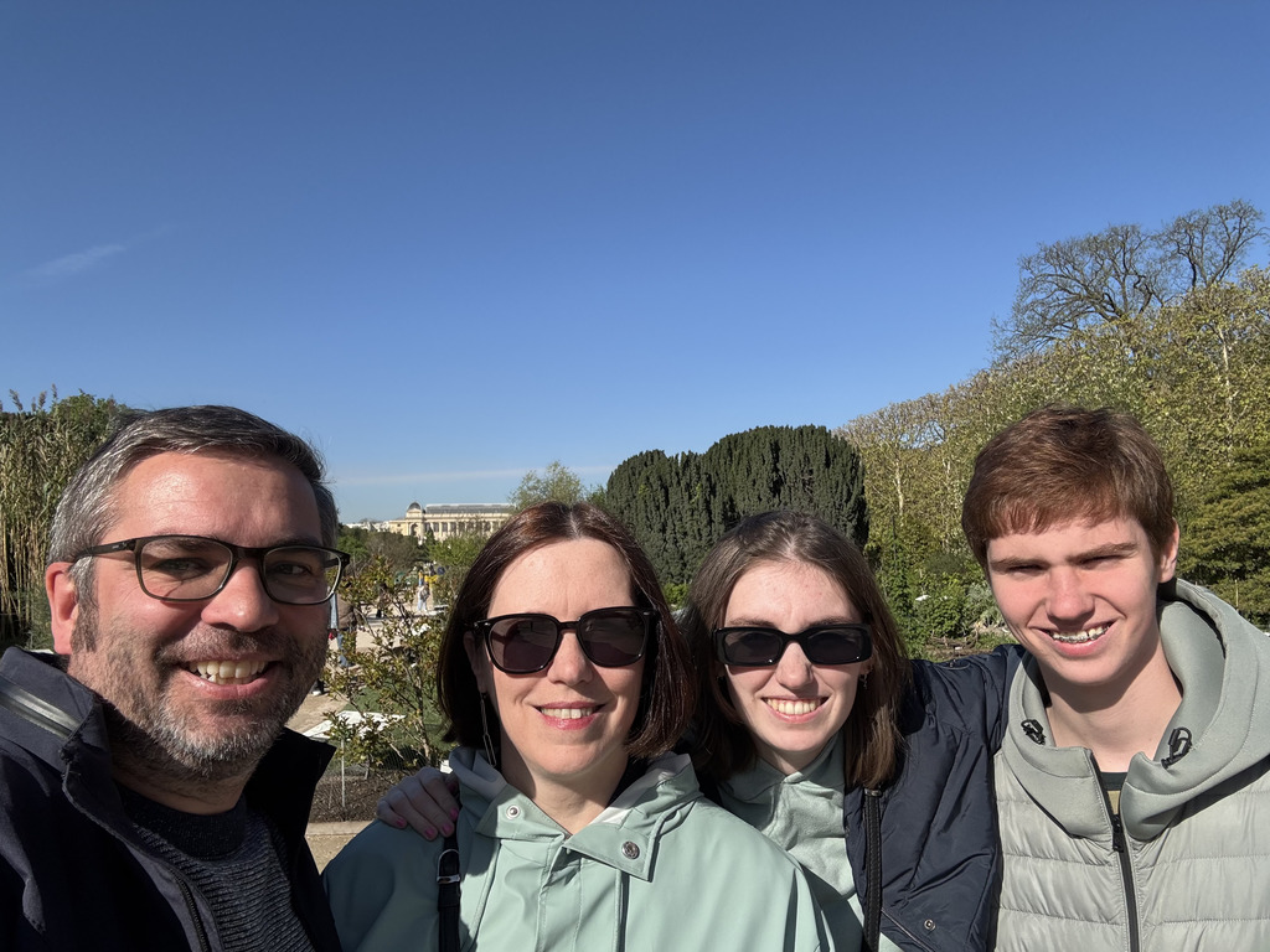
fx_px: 844
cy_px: 476
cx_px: 635
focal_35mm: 23
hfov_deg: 73.9
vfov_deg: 58.9
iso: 25
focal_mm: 2.69
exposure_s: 1/1316
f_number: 1.9
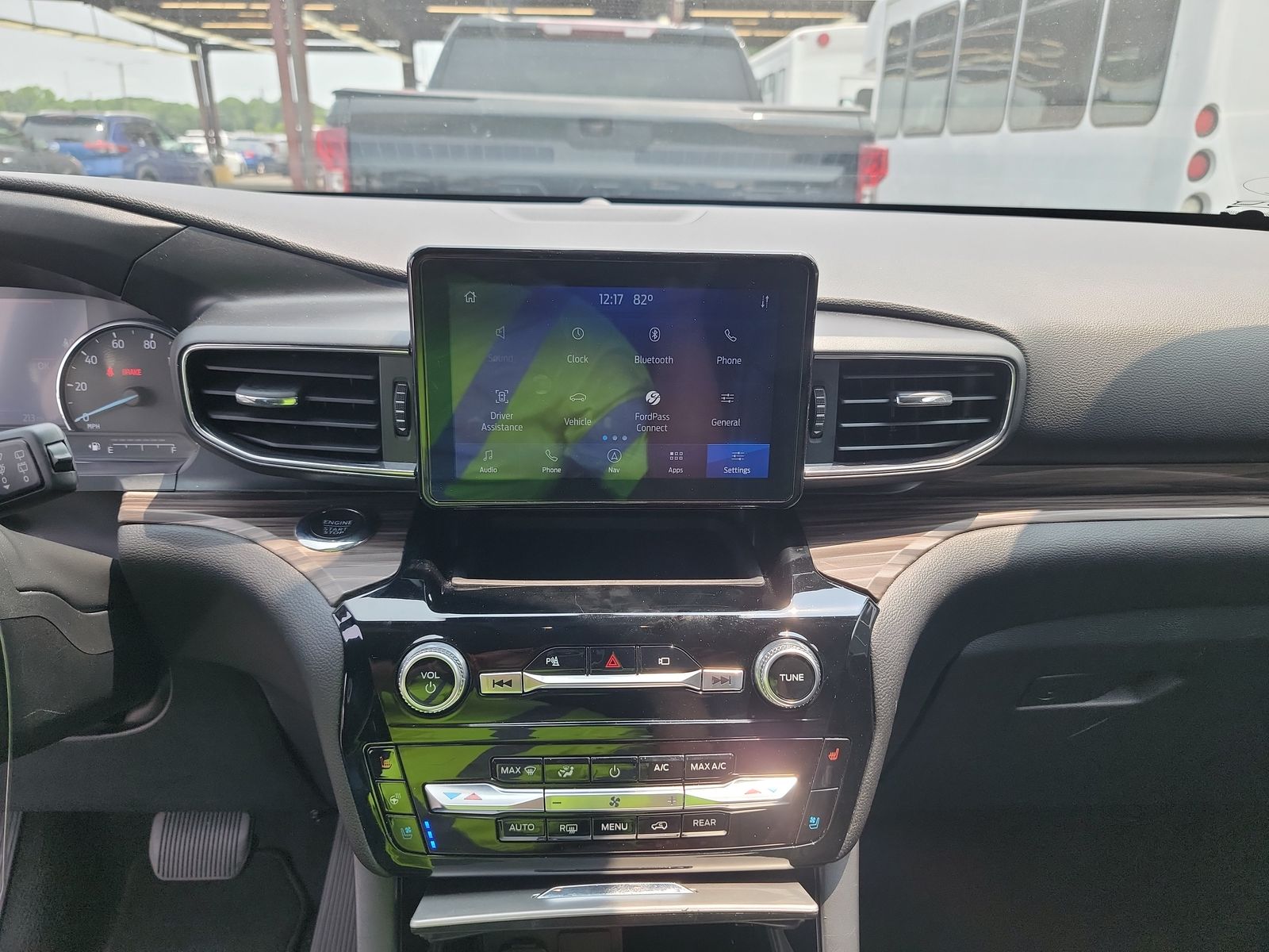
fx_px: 880
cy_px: 476
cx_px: 634
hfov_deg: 71.6
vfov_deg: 56.8
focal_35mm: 24
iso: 56
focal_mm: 6.7
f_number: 1.8
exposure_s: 1/119
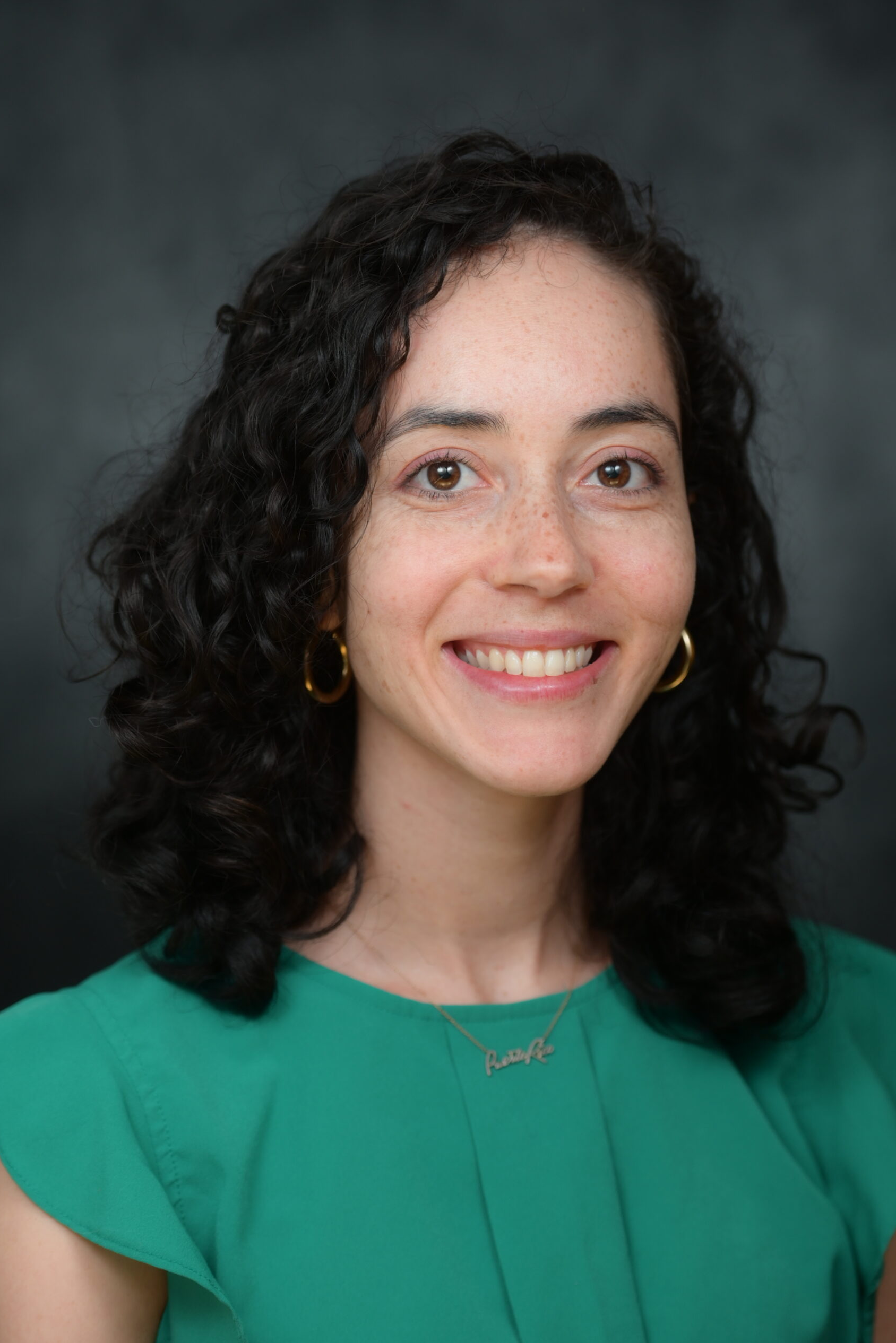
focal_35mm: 99
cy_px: 678
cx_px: 447
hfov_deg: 13.8
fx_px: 3696
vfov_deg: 20.6
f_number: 3.5
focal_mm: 98
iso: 320
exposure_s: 1/200
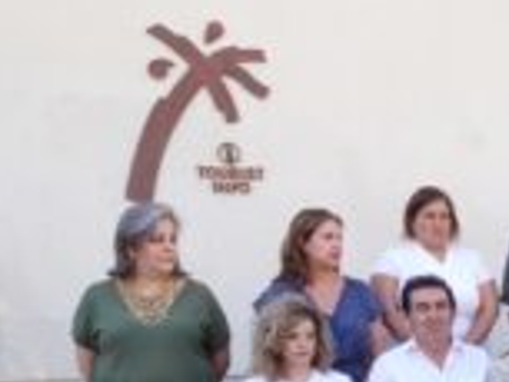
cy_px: 400
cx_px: 685
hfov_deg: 24.9
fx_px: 971
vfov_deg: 21.3
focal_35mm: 66
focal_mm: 4.25
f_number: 3.5
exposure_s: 1/125
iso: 80
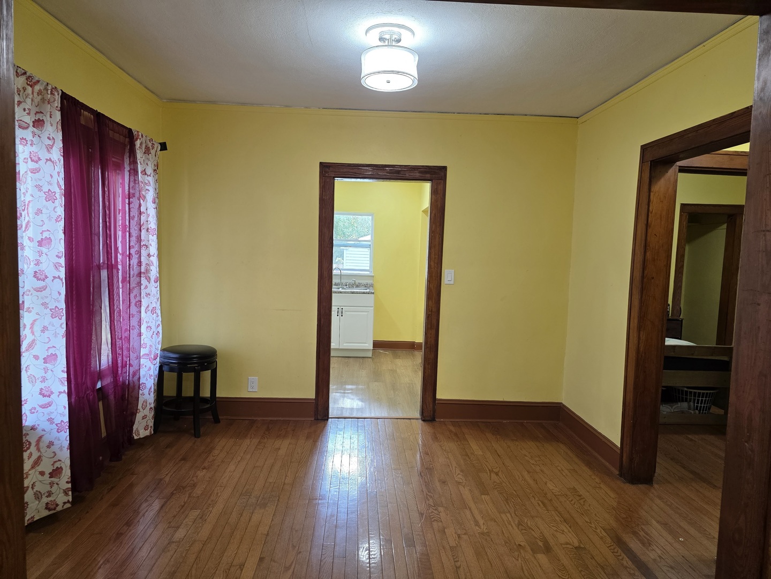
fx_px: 512
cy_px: 290
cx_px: 386
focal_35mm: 23
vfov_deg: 58.9
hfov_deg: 73.9
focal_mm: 6.3
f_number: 1.7
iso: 200
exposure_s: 1/120
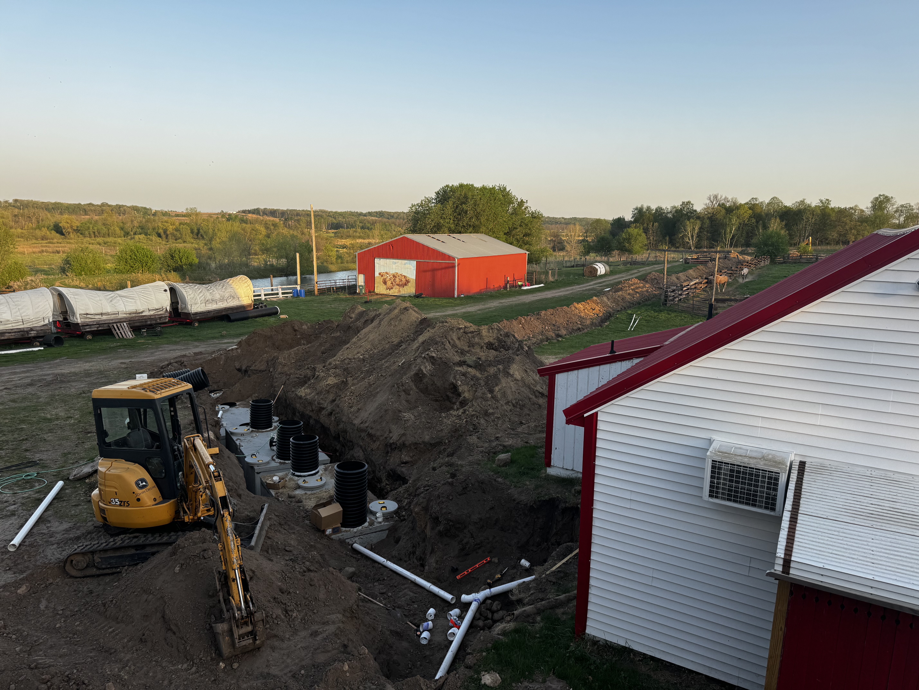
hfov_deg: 71.6
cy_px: 345
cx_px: 460
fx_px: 637
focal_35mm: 24
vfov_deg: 56.8
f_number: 1.78
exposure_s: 1/995
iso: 80
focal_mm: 6.76
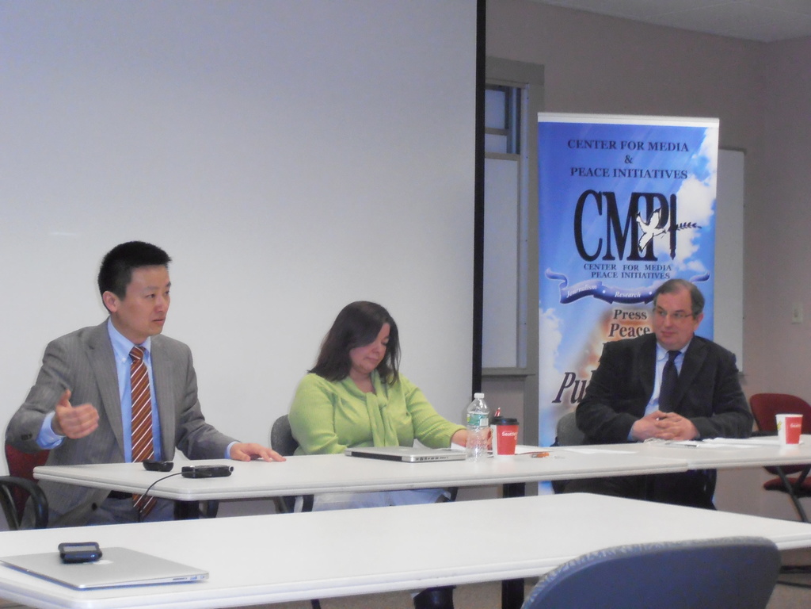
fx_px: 2062
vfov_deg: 16.8
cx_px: 406
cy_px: 304
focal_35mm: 88
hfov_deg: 22.3
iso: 800
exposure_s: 1/60
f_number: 5.1
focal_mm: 15.51
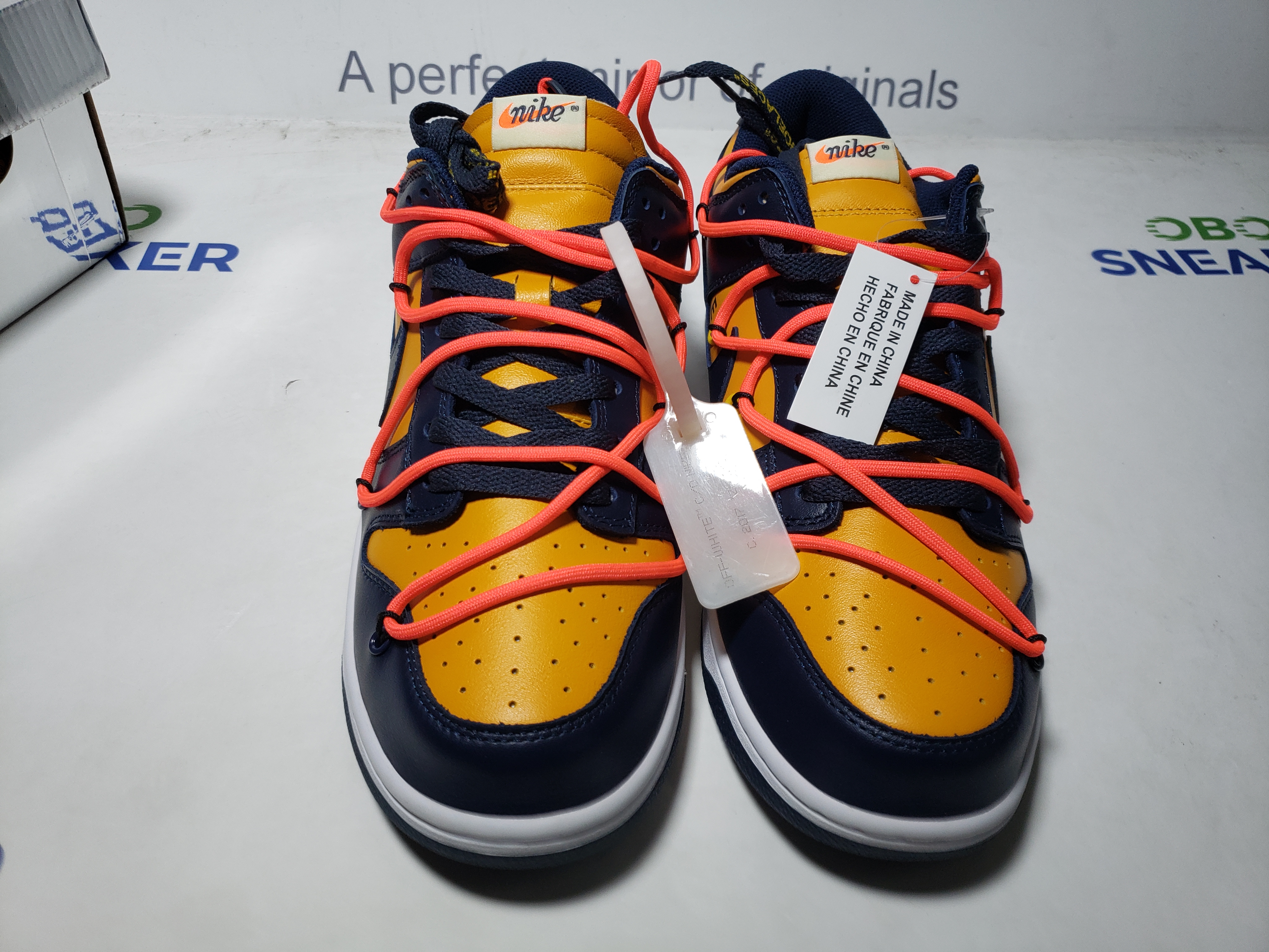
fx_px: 953
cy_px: 476
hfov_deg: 67.3
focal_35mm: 26
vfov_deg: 53.1
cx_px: 634
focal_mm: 4.3
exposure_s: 1/212
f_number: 1.5
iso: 50
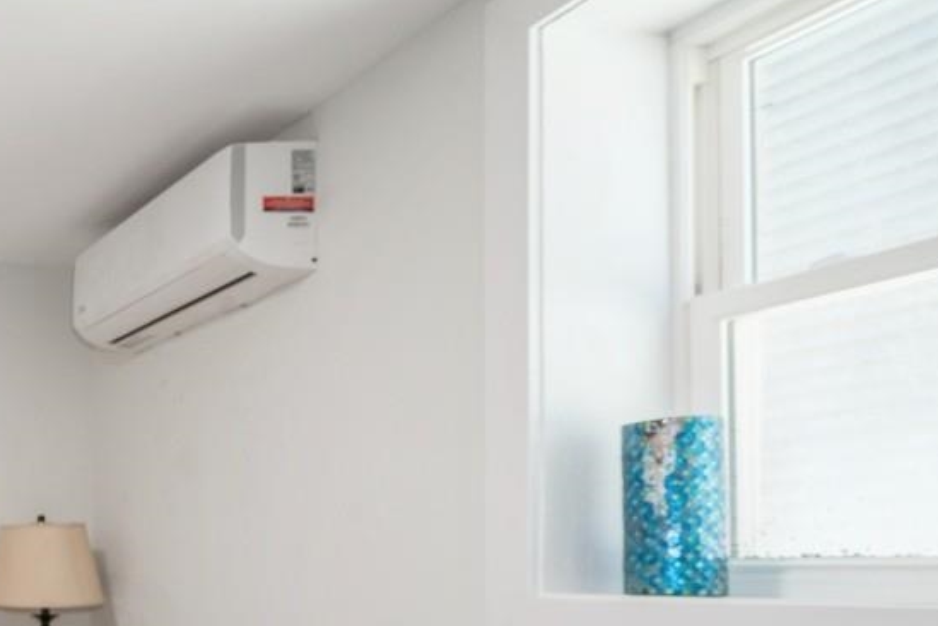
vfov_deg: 35.5
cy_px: 567
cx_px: -321
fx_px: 912
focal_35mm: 35
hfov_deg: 34.7
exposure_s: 1/2
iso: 200
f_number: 11
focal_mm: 12
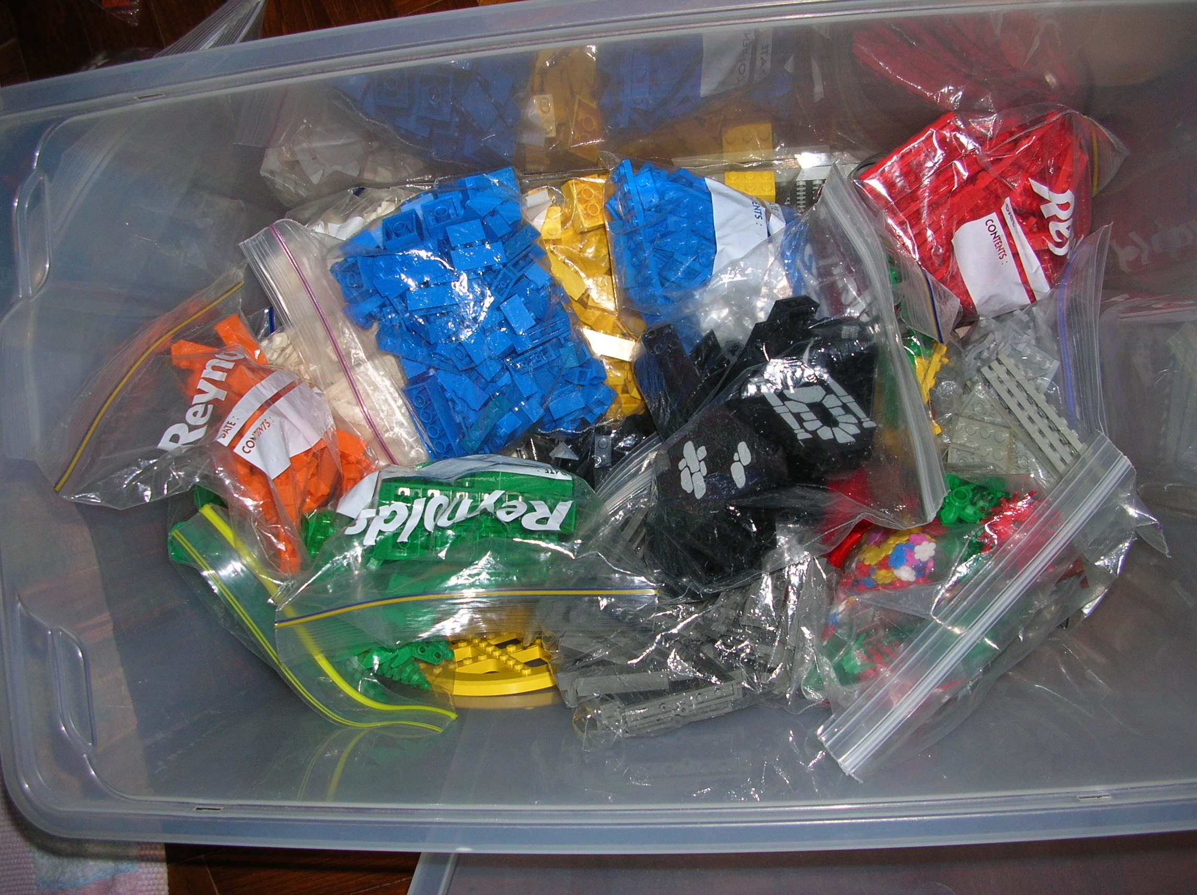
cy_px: 448
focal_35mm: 35
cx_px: 598
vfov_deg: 40.6
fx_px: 1209
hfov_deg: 52.7
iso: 50
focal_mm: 5.8
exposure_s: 1/60.1
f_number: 2.8
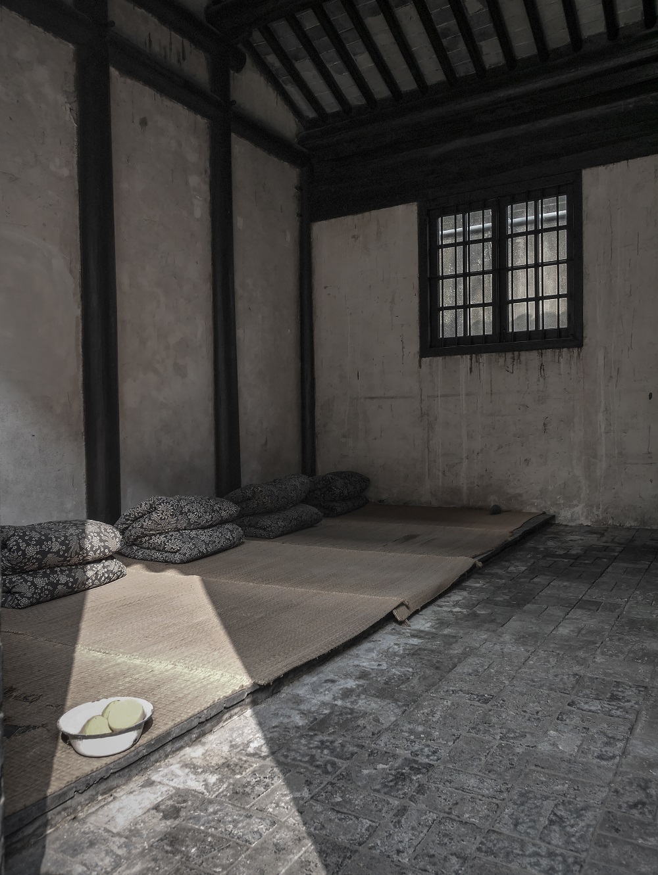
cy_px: 438
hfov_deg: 53.1
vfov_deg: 67.3
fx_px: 658
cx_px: 329
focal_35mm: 26
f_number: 4.5
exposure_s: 1/100
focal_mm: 13
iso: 200
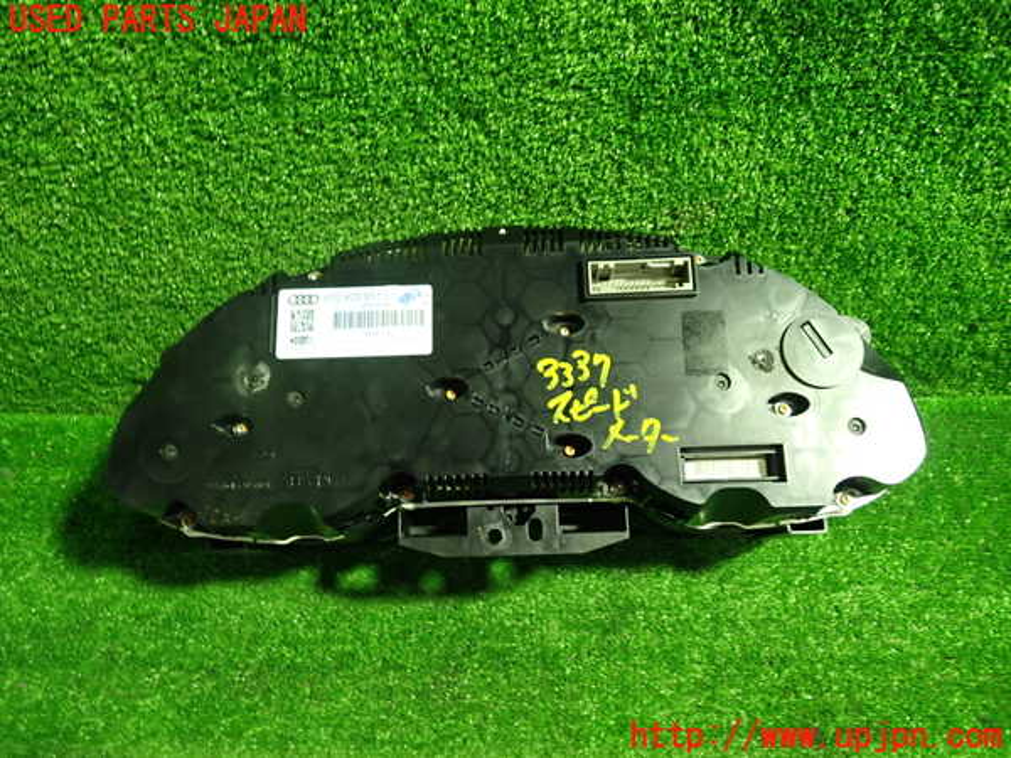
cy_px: 379
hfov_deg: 60.0
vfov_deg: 46.8
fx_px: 876
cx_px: 506
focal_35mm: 30
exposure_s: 1/30
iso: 400
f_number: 2.3
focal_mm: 5.4
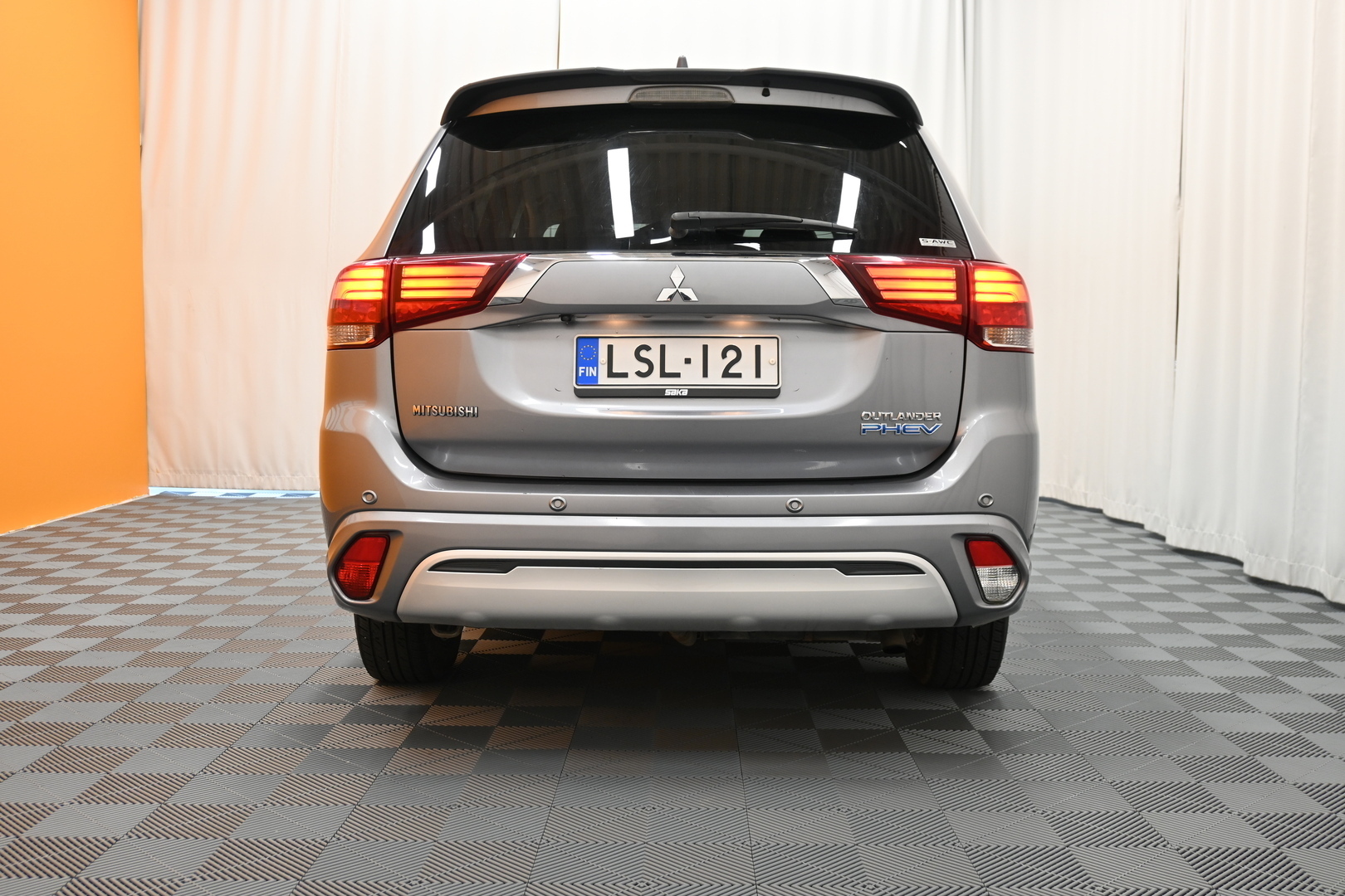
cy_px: 448
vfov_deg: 38.4
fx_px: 1289
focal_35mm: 34
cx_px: 672
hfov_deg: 55.1
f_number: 4.2
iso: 400
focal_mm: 23
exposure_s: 1/40
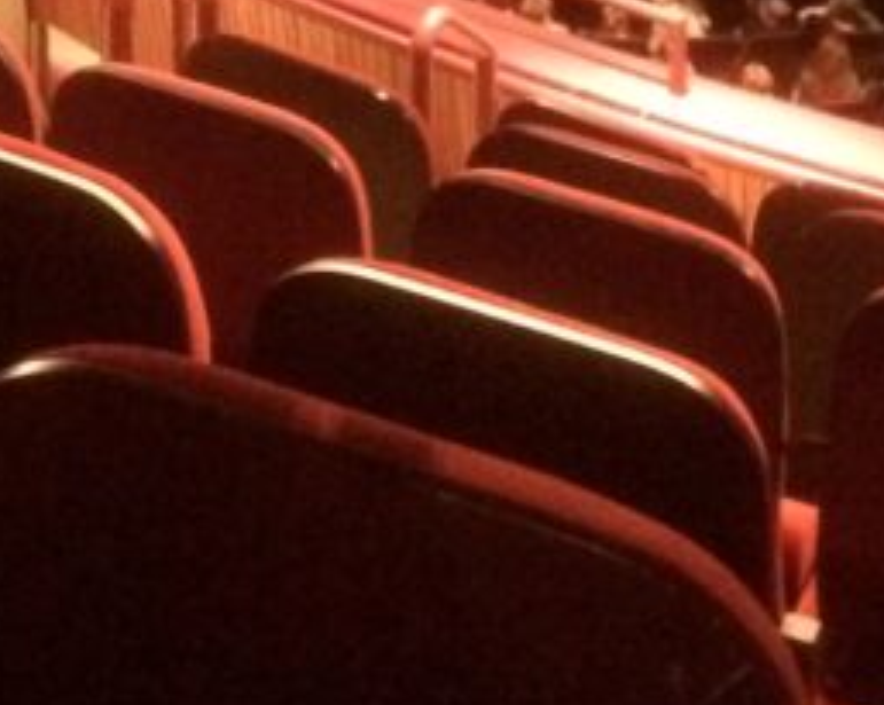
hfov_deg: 16.6
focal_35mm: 113
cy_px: -433
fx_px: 2953
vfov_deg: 12.7
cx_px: -24
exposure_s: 1/17
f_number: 2.2
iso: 2000
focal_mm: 4.15
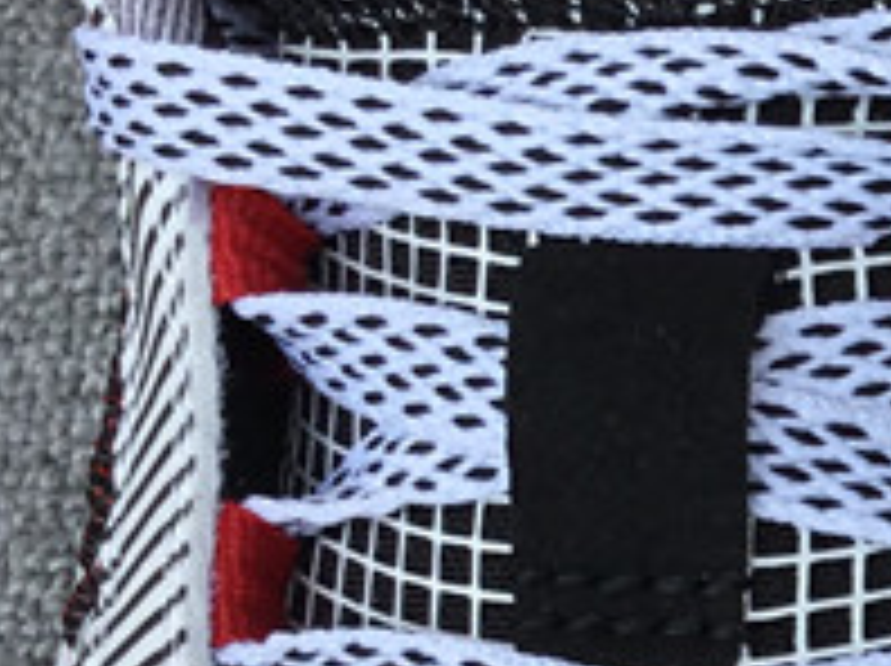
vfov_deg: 10.4
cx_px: 1395
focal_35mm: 141
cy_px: 583
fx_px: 3625
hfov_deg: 13.1
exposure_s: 1/485
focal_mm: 3.3
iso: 25
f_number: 2.4
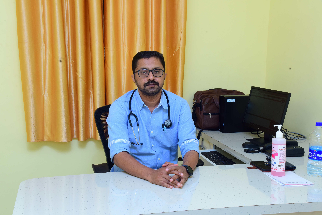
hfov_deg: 39.6
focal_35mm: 50
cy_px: 108
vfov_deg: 27.0
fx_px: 447
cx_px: 161
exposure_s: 1/100
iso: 800
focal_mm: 50
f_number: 7.1
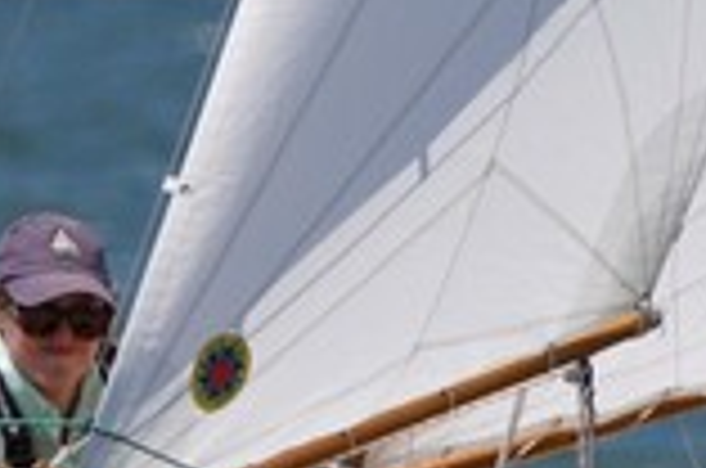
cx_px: 1124
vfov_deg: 0.5
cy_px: 362
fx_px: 50250
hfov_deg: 0.8
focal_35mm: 2568
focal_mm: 335
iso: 200
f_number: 5.6
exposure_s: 1/1600
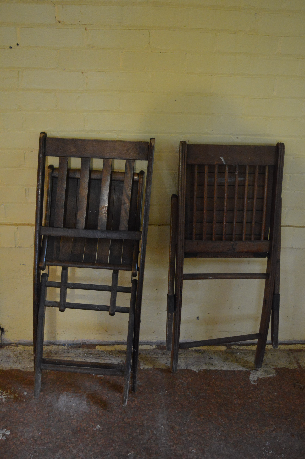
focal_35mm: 38
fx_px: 477
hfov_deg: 35.4
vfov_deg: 51.3
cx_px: 152
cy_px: 230
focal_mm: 25
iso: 3200
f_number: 4
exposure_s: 1/30
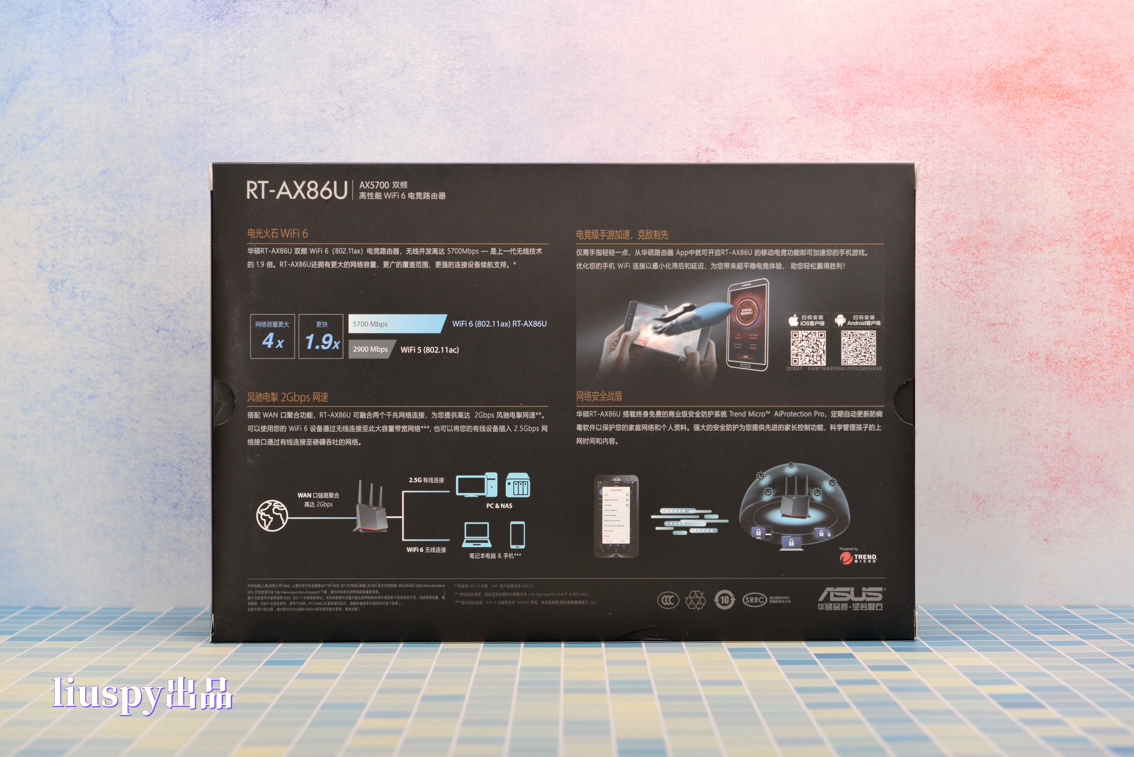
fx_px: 2206
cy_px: 378
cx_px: 567
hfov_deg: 28.8
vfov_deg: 19.5
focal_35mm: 70
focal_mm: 70
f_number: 8
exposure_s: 1/160
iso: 100
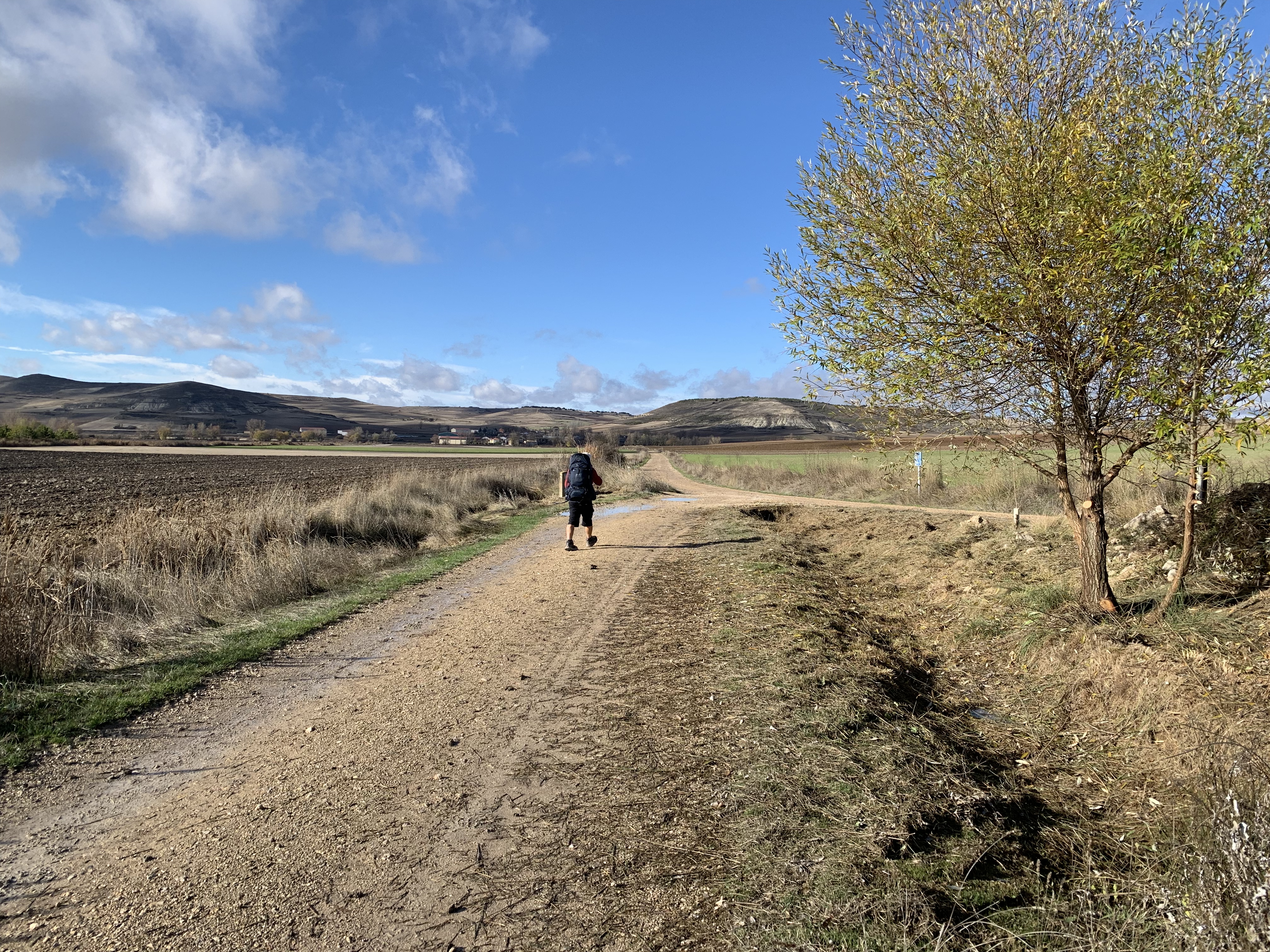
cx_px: 635
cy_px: 476
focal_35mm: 26
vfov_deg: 53.1
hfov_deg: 67.3
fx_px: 954
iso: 25
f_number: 1.8
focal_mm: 4.25
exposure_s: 1/1845
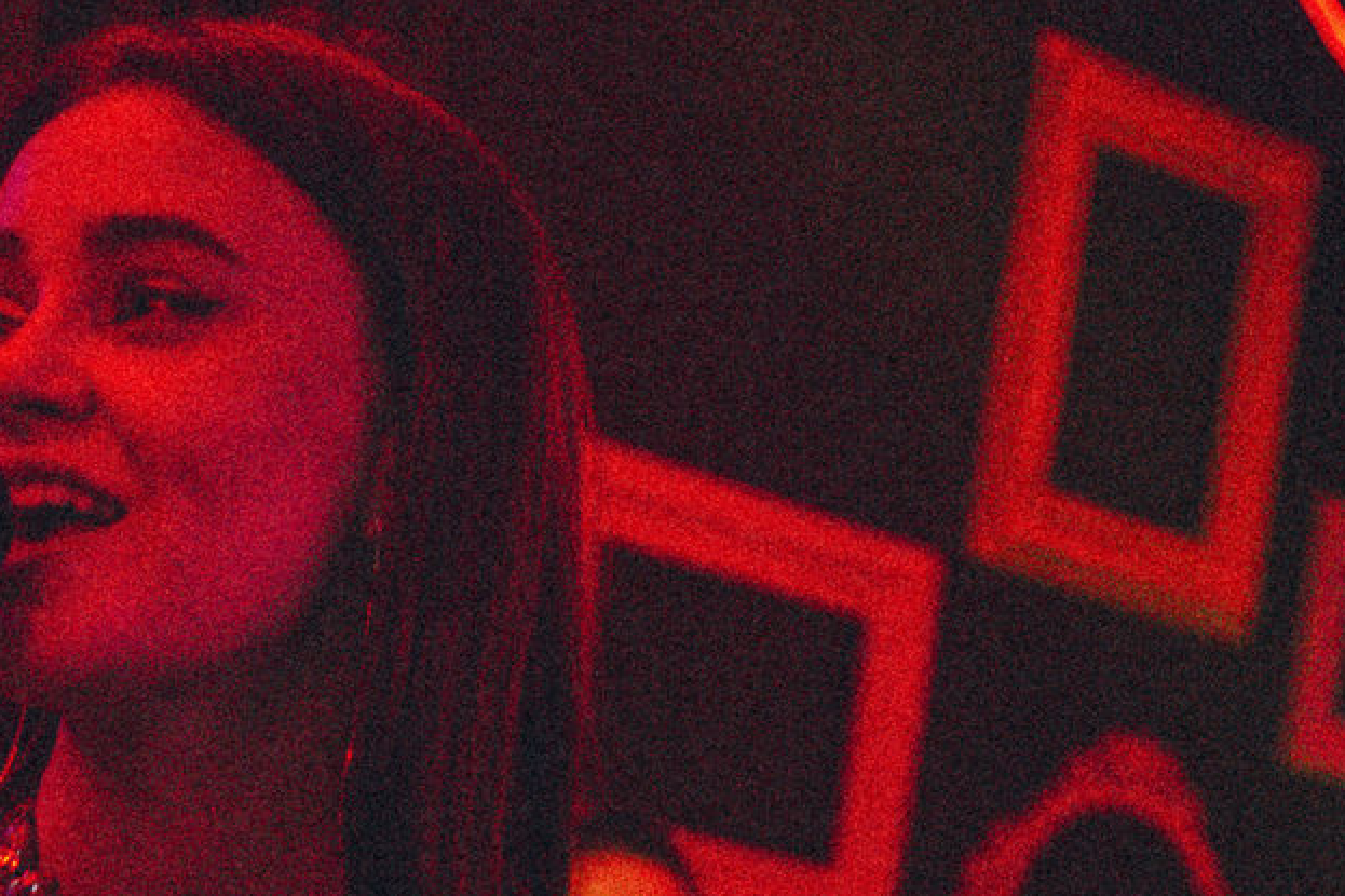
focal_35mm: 108
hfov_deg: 18.9
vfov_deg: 11.8
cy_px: 1585
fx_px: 4034
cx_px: 514
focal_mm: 35
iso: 6400
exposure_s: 1/160
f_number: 2.8
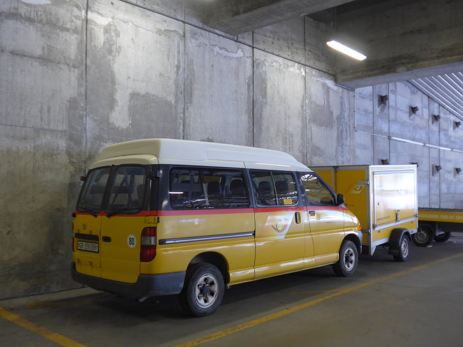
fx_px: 482
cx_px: 232
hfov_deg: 51.4
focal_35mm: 36
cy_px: 174
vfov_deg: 39.7
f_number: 2.4
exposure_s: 1/40
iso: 400
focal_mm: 7.5
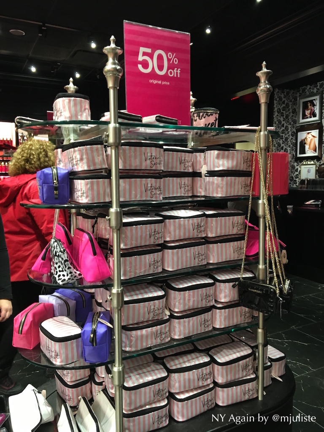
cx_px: 162
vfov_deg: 61.7
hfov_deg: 48.2
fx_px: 362
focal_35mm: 29
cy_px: 216
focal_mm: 4.15
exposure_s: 1/30
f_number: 2.2
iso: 100
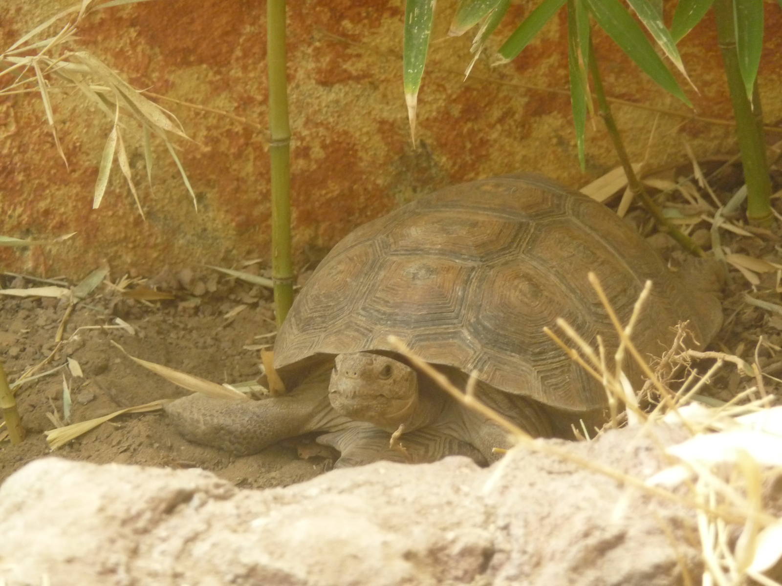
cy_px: 293
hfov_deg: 7.1
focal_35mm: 280
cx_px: 391
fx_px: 6325
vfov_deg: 5.3
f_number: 4.9
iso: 400
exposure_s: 1/50
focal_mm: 47
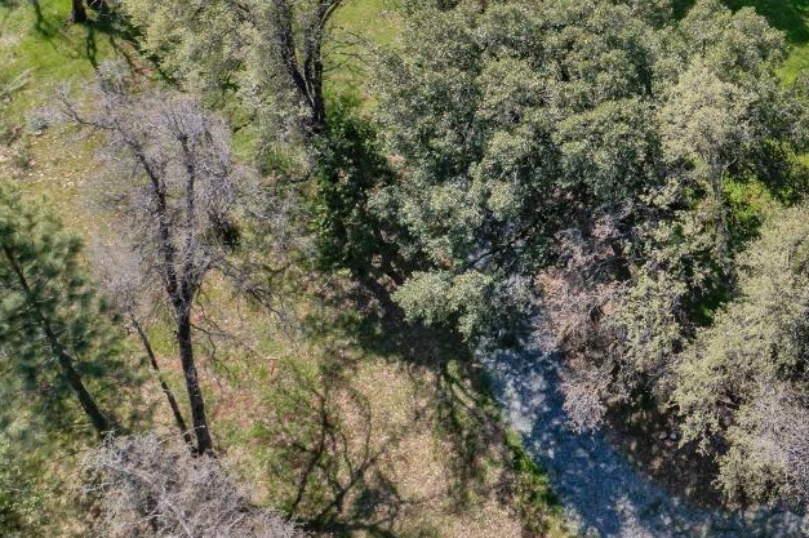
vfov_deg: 19.4
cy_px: -50
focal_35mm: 67
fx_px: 1504
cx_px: 901
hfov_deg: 27.4
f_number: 5
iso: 100
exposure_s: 1/320
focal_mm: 10.26
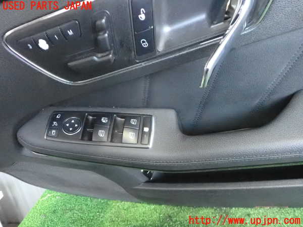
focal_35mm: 30
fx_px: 263
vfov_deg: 46.8
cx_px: 152
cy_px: 114
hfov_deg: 60.0
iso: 6400
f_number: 2.3
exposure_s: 1/200
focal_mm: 5.4
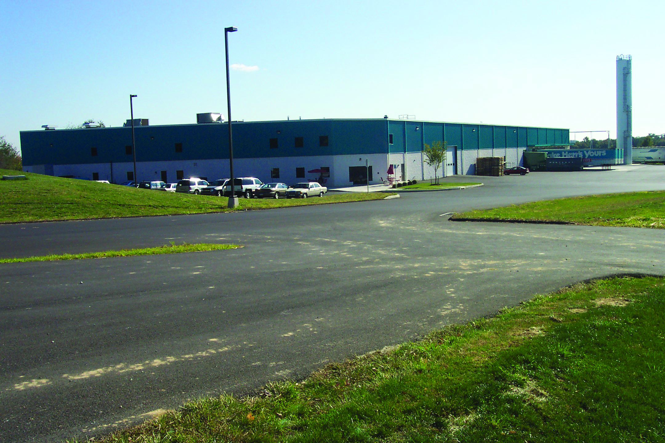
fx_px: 702
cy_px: 222
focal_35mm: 38
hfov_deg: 50.7
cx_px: 332
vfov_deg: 35.1
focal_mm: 8
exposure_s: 1/700
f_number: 4.8
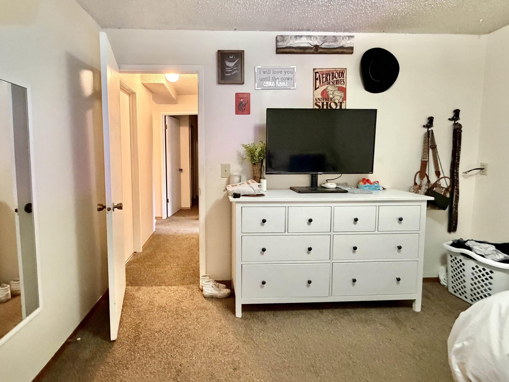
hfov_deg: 87.5
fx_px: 265
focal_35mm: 18
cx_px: 228
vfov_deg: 71.4
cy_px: 173
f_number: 2.2
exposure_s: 1/60
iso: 1000
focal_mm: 2.22
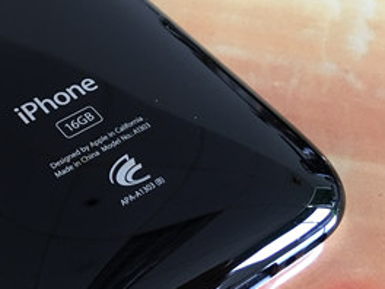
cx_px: 22
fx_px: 734
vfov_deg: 22.2
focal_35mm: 66
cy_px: 96
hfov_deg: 28.0
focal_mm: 4.15
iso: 64
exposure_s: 1/17
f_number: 2.2
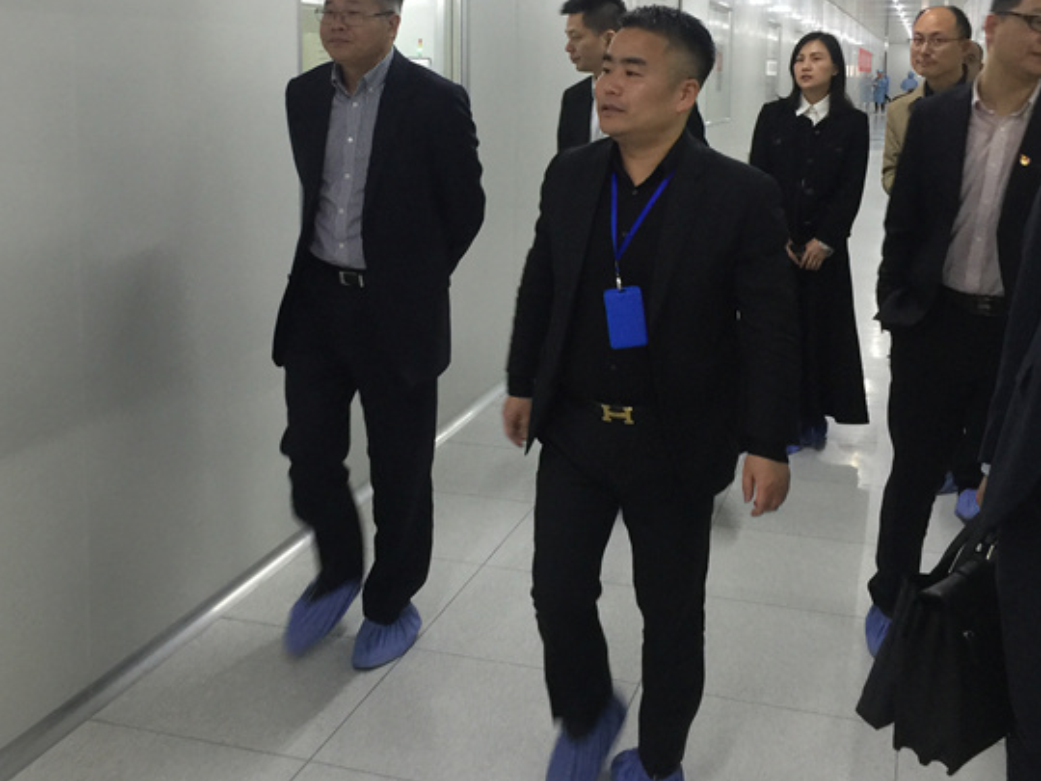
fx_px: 1293
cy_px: 231
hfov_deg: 43.8
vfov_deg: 33.2
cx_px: 463
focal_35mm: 43
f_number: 2.2
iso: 80
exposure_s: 1/17
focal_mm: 4.15
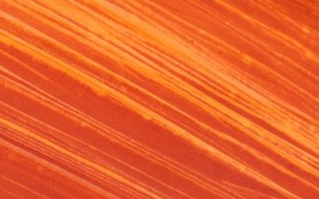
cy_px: 164
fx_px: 1130
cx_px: -132
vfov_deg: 10.0
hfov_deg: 15.1
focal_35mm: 130
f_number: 6.3
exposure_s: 1/250
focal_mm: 18
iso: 200
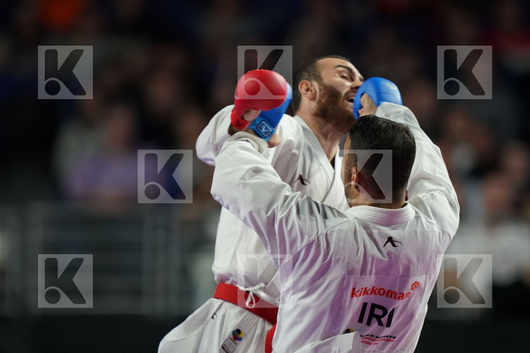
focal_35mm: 600
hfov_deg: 3.4
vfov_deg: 2.3
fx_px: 8833
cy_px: 176
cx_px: 265
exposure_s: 1/1000
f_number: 2.8
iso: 2000
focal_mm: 400
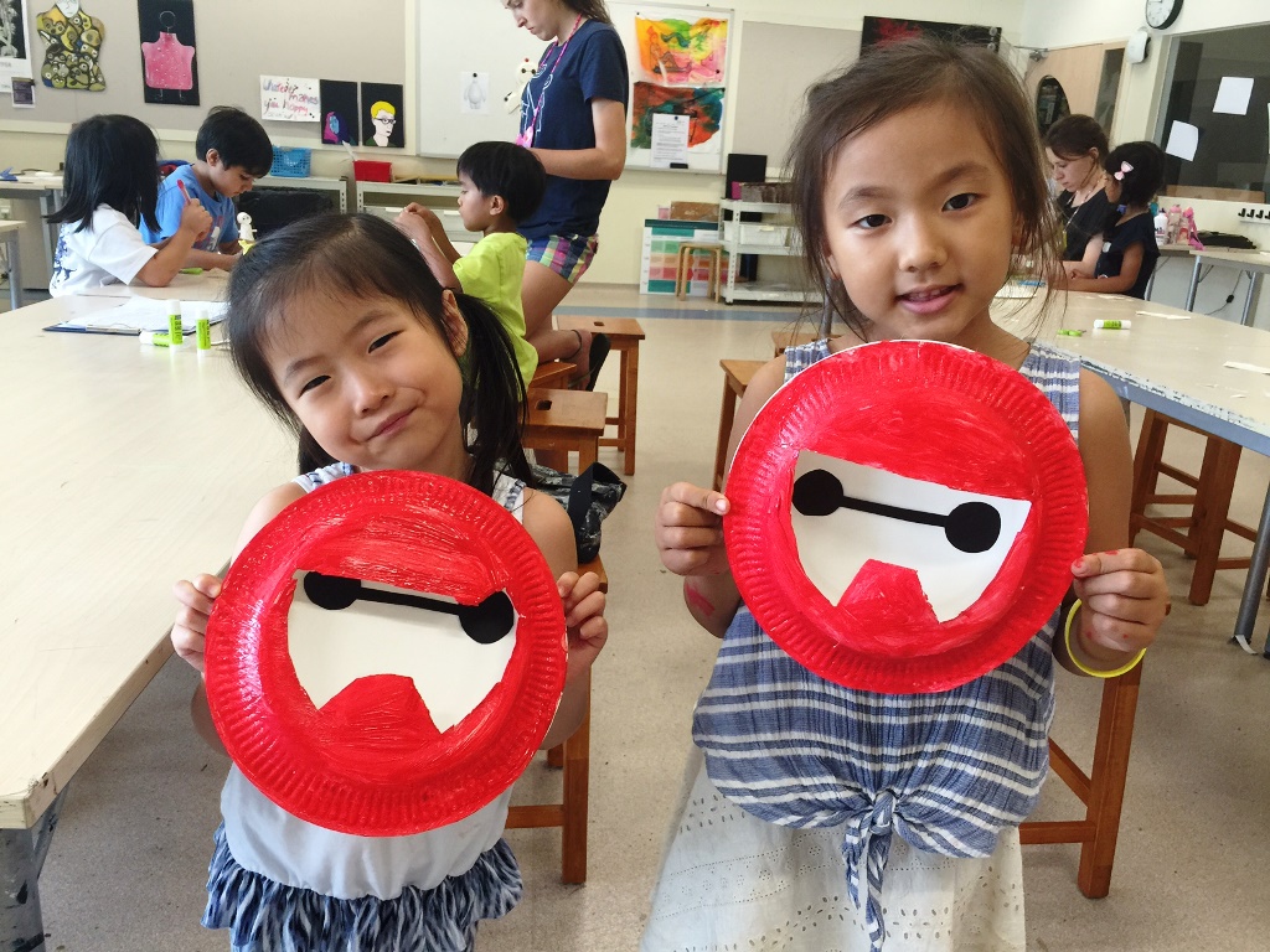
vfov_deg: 48.2
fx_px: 1064
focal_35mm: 29
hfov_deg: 61.7
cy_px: 476
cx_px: 635
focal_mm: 4.15
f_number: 2.2
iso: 40
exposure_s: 1/30
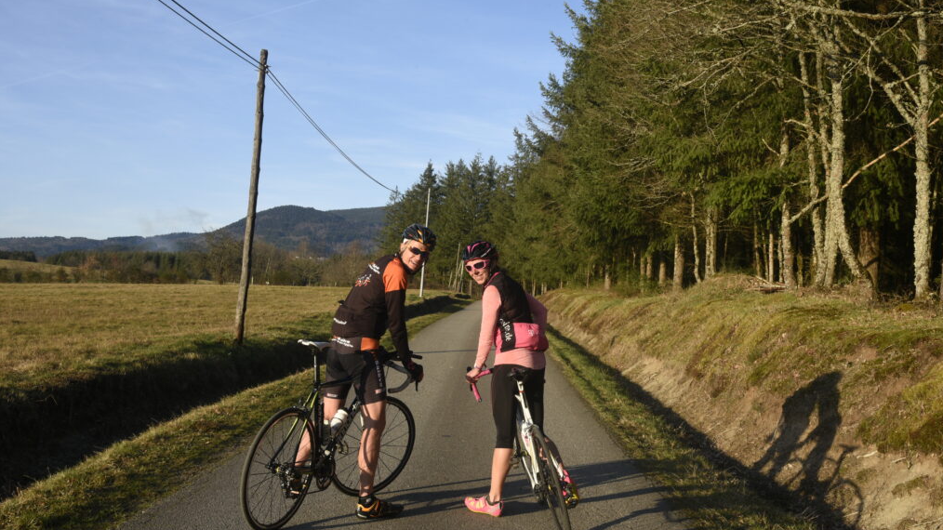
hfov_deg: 55.3
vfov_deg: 32.8
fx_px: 900
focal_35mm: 36
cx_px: 474
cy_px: 299
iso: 160
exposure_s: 1/50
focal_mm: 34
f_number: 14
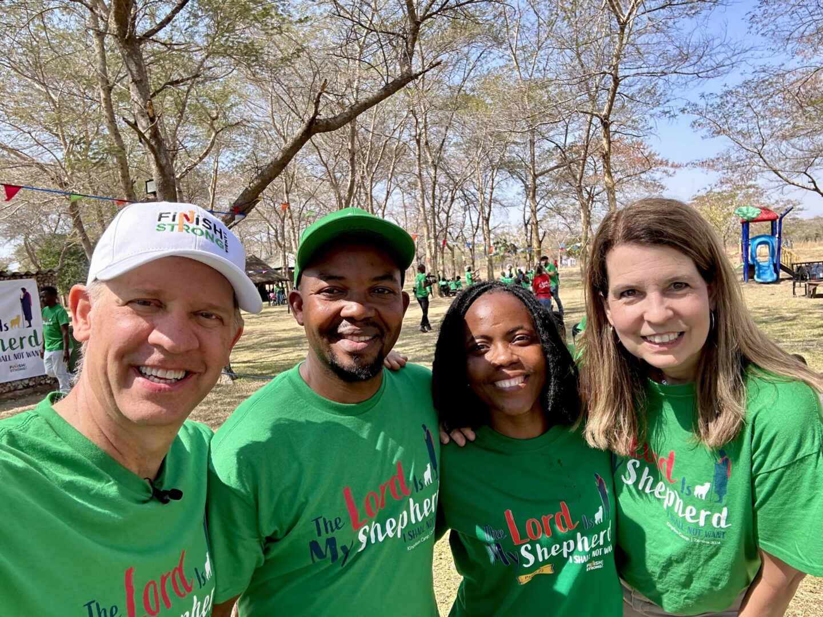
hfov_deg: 73.9
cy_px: 308
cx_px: 412
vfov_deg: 58.9
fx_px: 547
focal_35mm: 23
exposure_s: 1/360
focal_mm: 2.69
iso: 25
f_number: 1.9
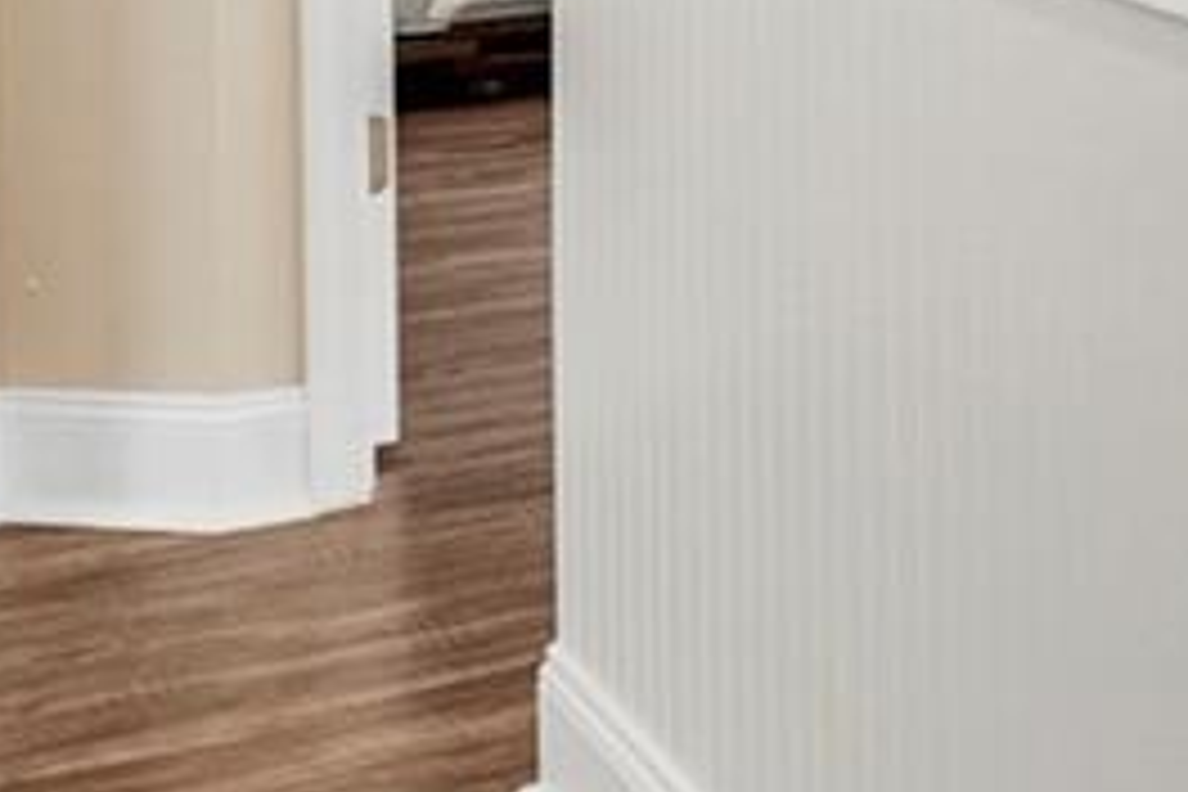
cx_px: 1894
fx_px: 3301
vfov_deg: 12.5
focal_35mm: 100
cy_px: -652
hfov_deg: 17.8
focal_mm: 16.5
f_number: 8
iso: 400
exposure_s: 1/15
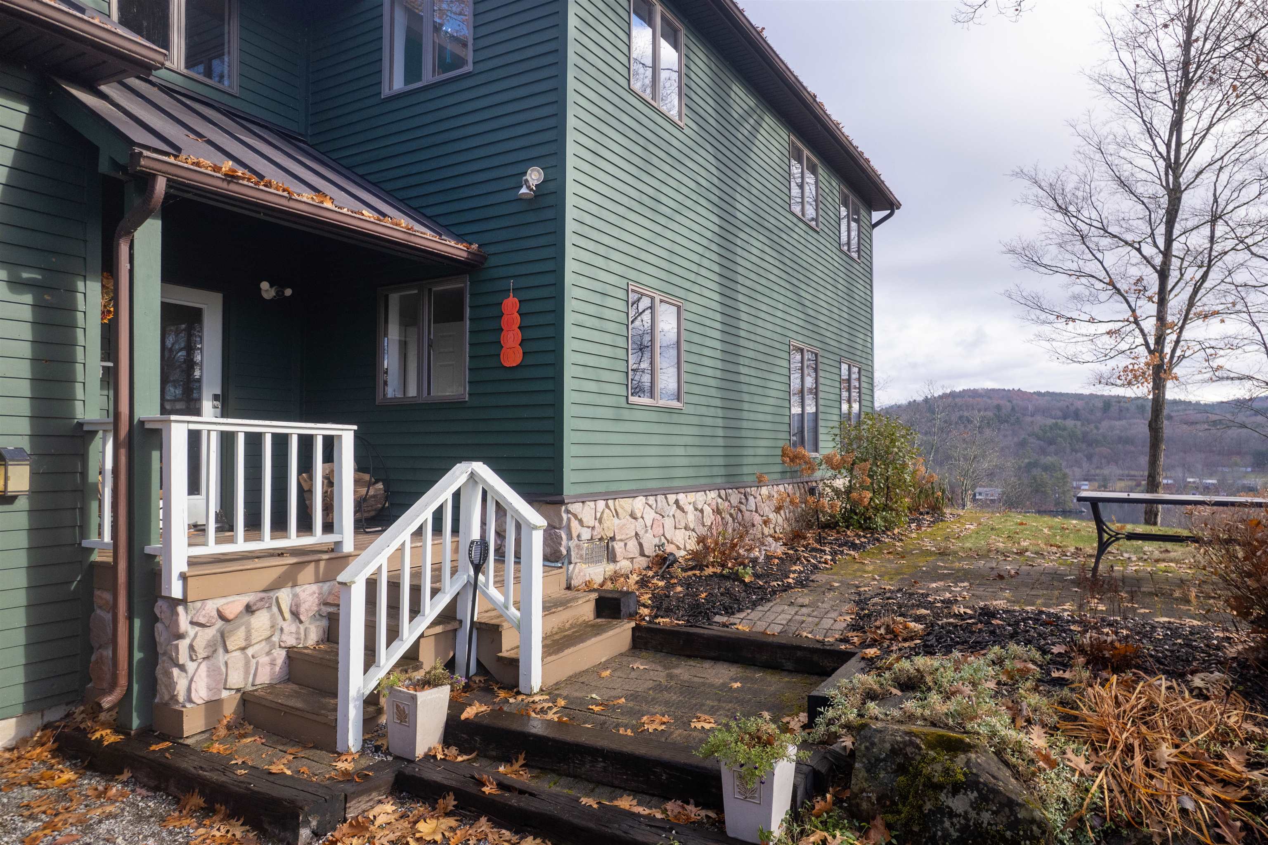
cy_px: 422
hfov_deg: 78.6
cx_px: 634
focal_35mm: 22
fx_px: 775
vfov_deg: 57.2
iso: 100
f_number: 2.8
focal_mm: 8.38
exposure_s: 1/50
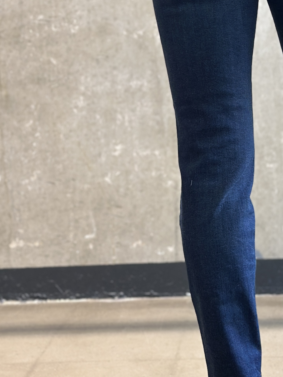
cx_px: 252
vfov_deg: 19.6
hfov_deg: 14.6
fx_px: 1090
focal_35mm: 100
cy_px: 141
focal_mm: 6.86
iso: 125
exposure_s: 1/70
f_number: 1.78
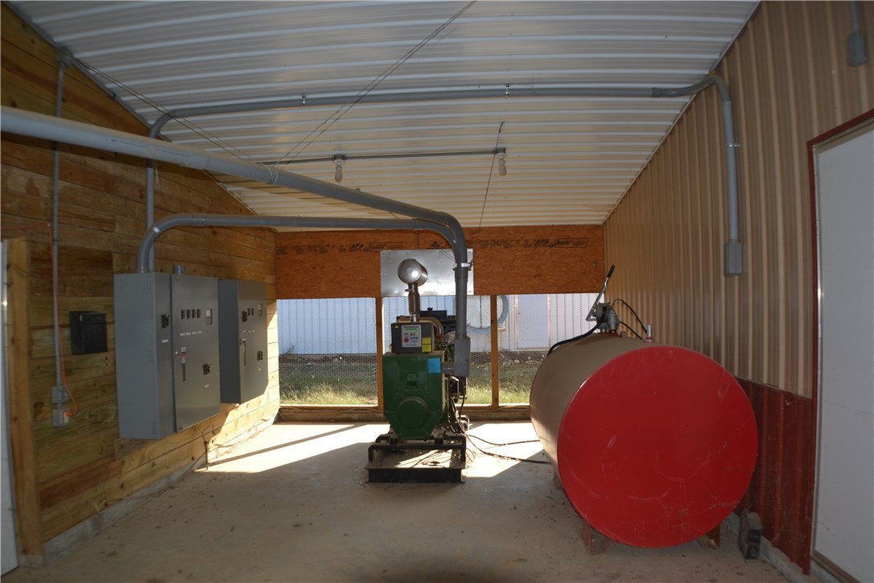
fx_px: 801
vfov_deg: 40.0
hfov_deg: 57.2
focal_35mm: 33
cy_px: 292
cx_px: 437
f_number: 4.5
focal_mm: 22
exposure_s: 1/200
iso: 100
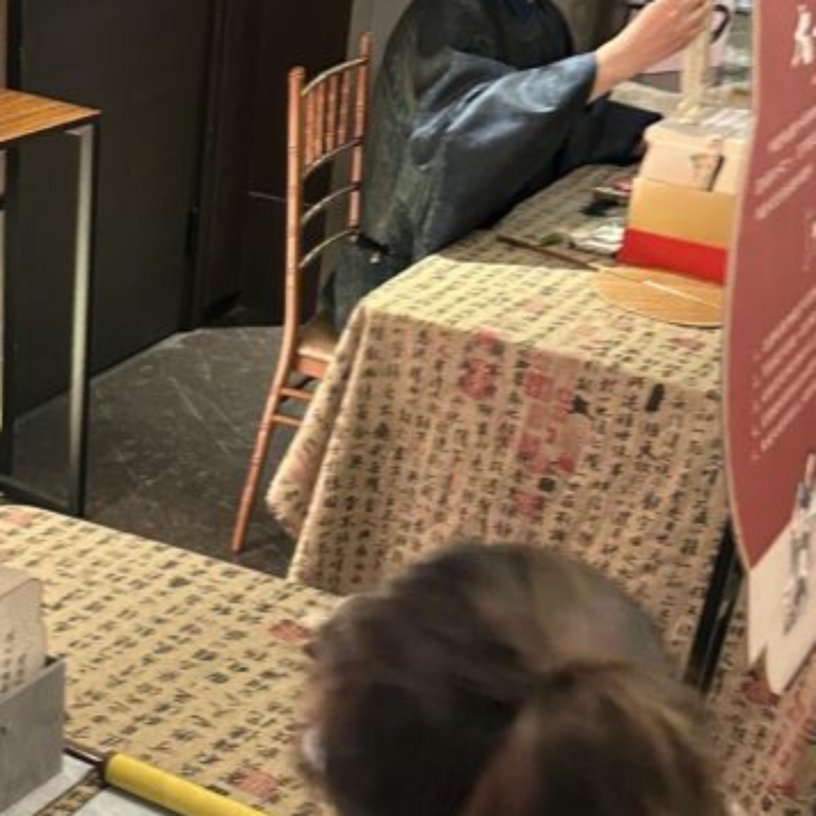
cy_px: 800
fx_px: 1760
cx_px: -7
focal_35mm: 66
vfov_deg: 25.0
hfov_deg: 24.8
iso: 320
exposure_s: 1/50
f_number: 1.5
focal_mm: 5.7
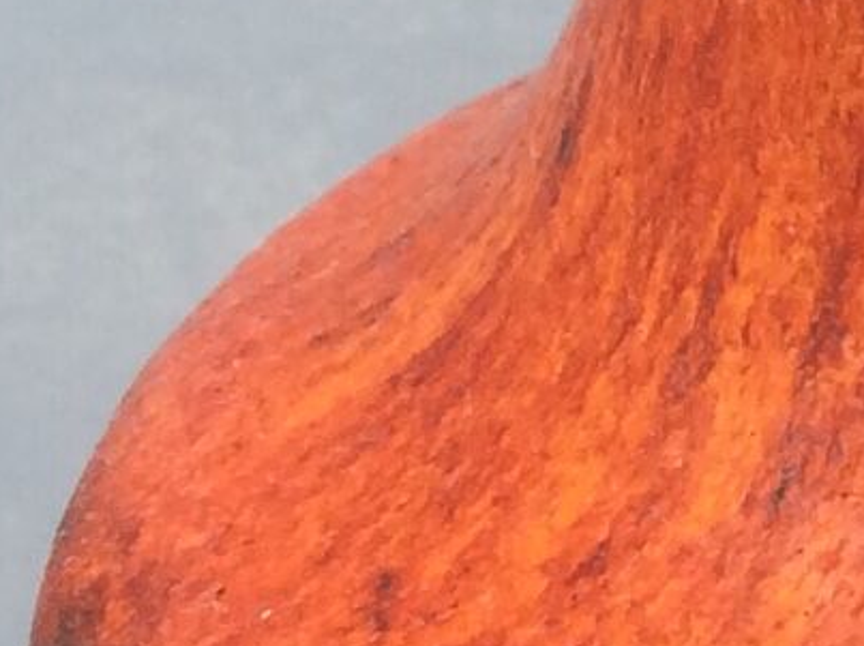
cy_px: -182
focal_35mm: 206
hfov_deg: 9.1
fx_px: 5134
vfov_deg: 7.1
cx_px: 1659
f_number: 2.4
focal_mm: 3.3
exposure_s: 1/191
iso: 32
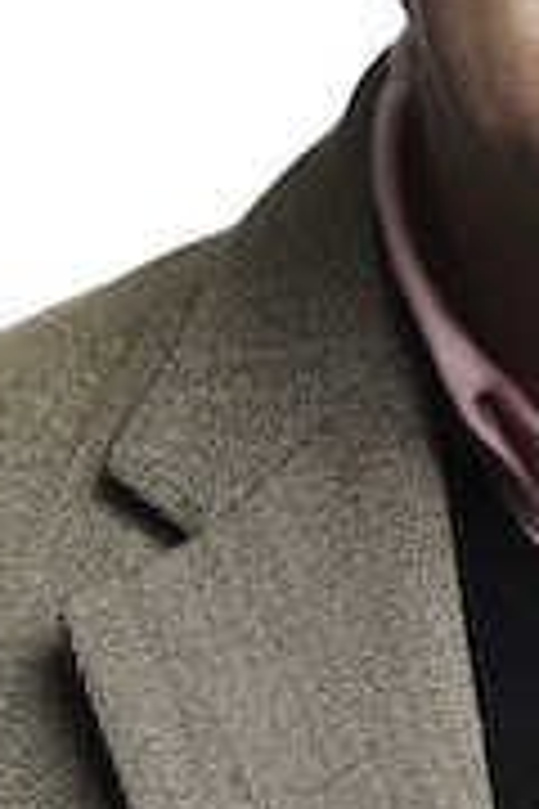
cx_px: 602
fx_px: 7169
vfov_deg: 6.4
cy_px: -22
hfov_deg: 4.3
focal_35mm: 319
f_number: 8
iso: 100
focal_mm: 85
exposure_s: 1/160
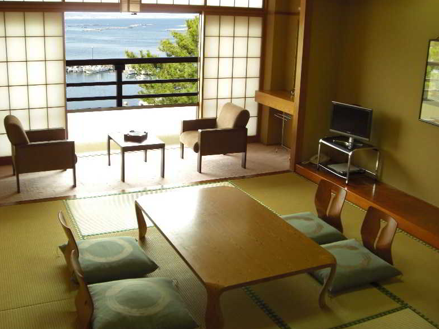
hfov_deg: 47.8
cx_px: 219
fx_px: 495
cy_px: 163
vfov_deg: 36.8
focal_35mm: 39
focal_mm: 6.2
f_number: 2.7
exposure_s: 1/60
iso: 100
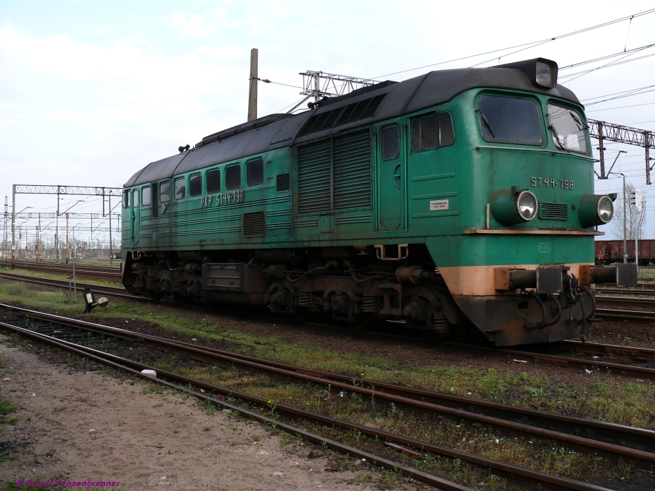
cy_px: 251
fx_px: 719
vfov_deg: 37.7
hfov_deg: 49.0
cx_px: 336
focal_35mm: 38
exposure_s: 1/250
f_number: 4
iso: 100
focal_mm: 7.9
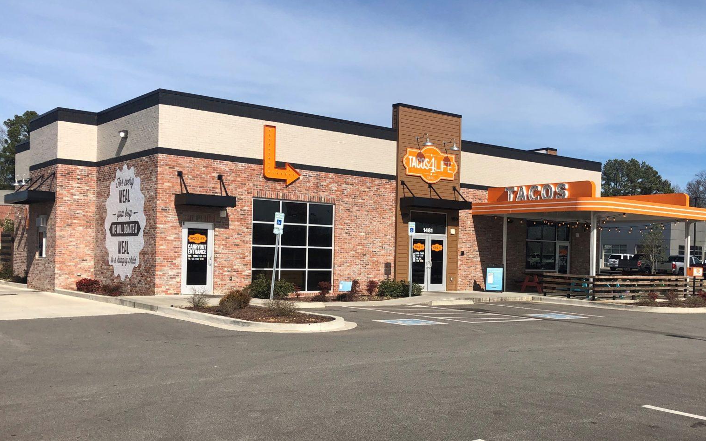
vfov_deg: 41.8
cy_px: 222
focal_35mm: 30
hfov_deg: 62.9
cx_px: 355
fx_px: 577
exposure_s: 1/3003
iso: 20
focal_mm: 3.99
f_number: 1.8
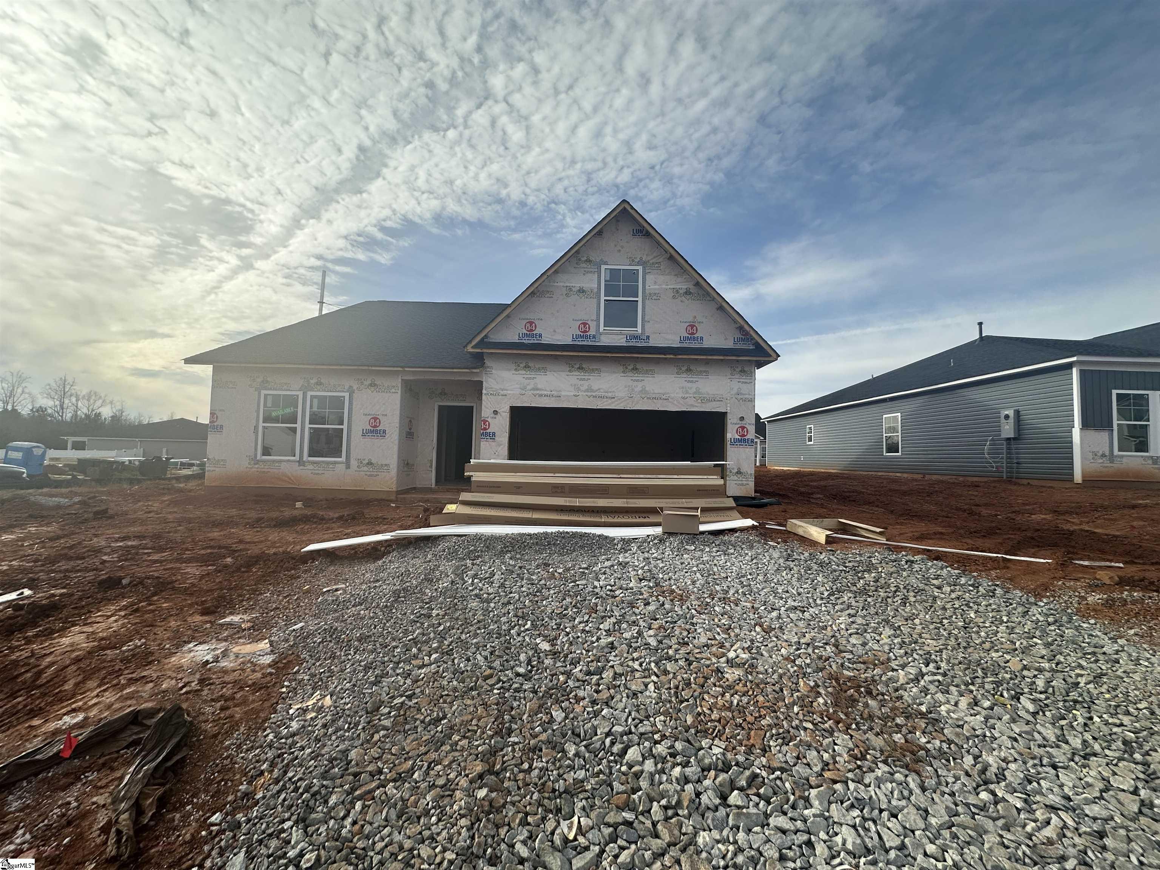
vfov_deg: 85.7
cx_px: 580
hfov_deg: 102.1
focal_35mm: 14
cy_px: 435
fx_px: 469
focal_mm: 2.22
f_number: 2.2
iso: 40
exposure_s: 1/1289
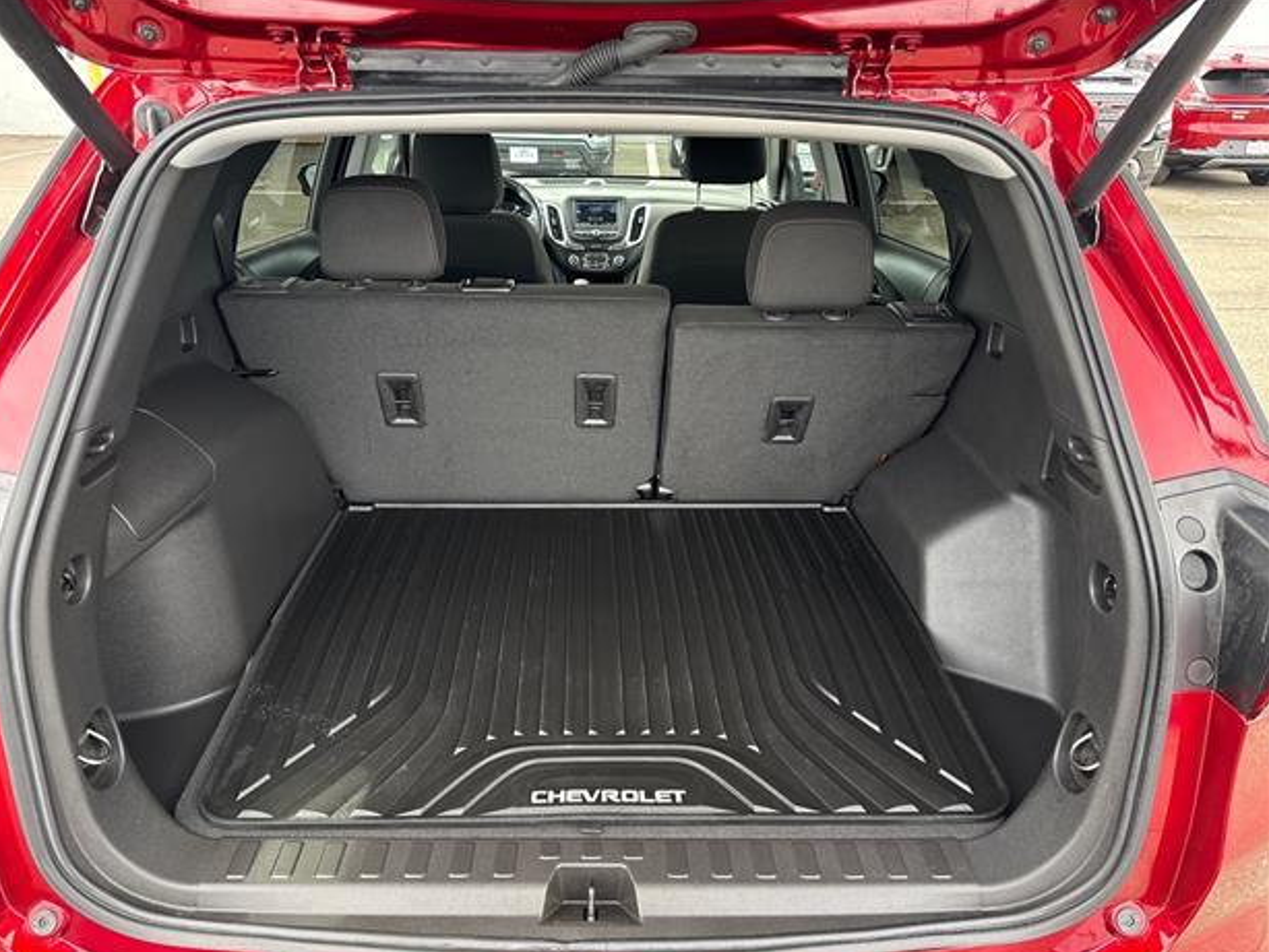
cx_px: 610
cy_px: 487
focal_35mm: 25
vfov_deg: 54.9
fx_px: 917
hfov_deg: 69.3
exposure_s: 1/121
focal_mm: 6.76
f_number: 1.78
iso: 160
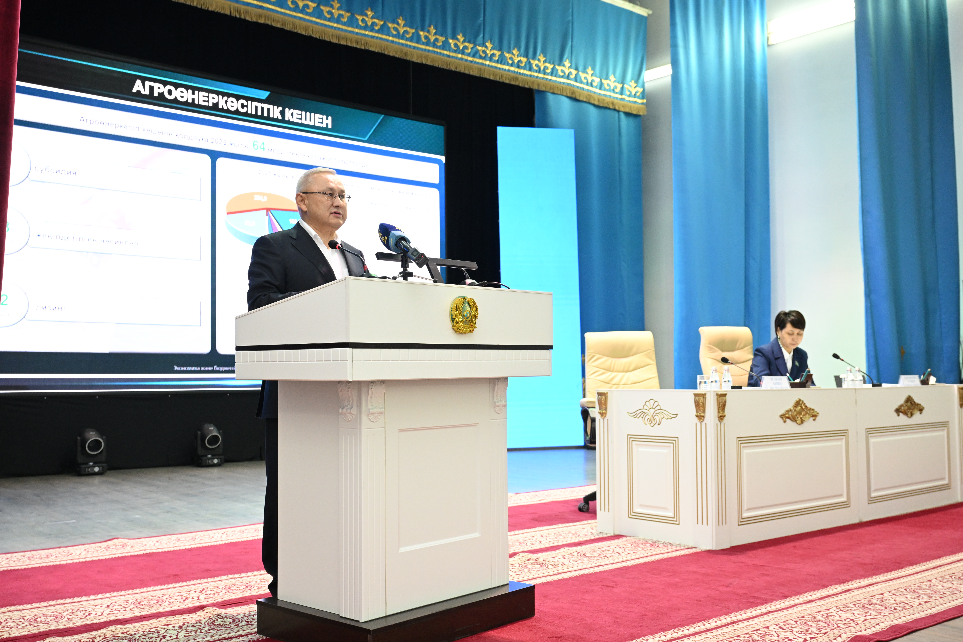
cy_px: 321
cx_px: 482
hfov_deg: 53.1
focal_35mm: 36
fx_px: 963
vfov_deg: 36.9
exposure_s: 1/125
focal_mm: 36
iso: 3200
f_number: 5
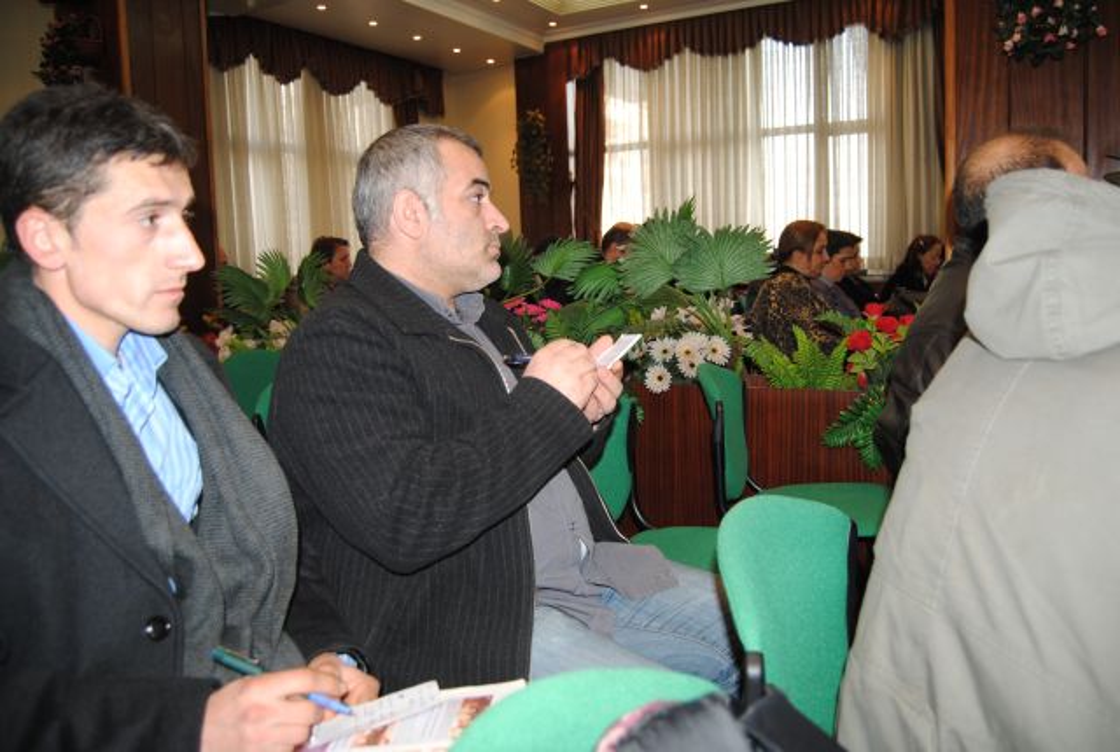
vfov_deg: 48.2
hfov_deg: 67.3
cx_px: 560
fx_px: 842
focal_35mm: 27
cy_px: 376
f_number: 3.5
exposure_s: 1/60
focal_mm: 18
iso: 200
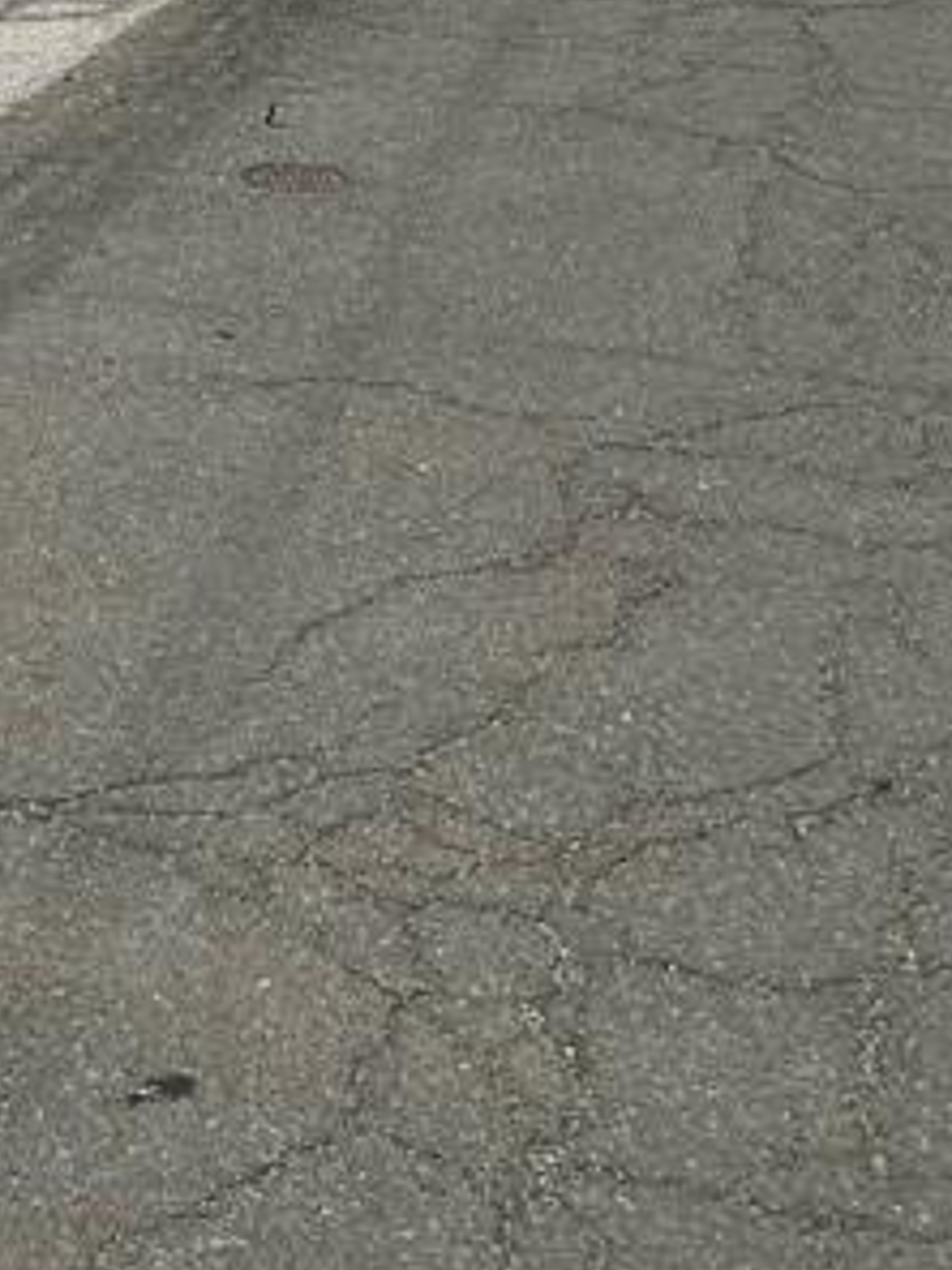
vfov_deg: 19.7
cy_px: -476
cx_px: -622
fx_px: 3300
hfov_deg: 14.8
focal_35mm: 90
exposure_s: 1/5025
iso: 32
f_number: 1.8
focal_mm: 4.25
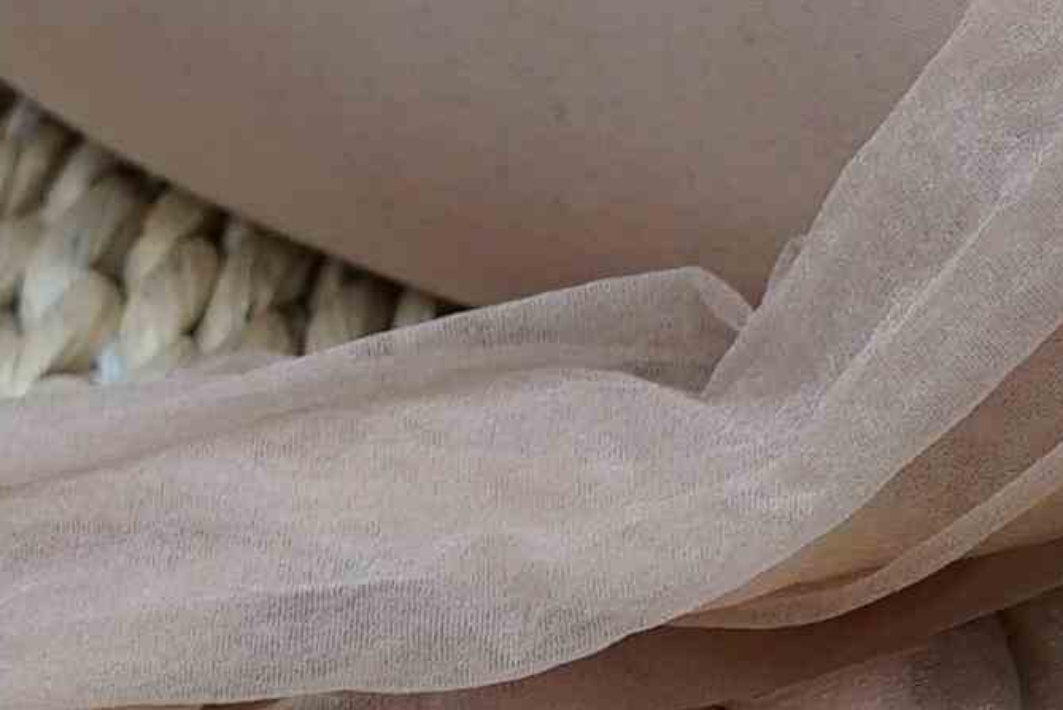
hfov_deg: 6.4
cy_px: -64
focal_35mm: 317
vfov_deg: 4.3
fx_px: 9366
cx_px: 1780
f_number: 4
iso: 800
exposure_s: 1/60
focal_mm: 50
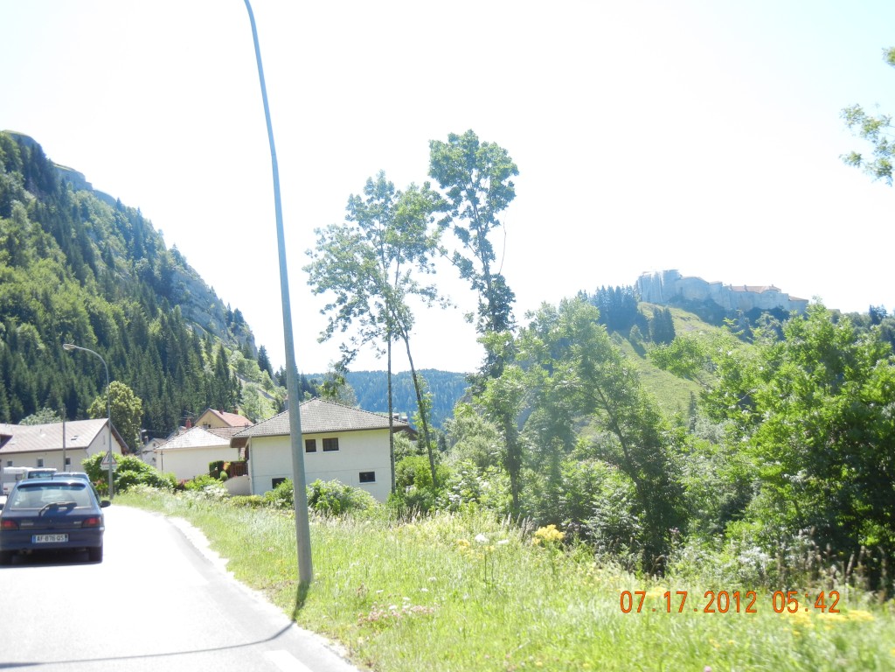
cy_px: 336
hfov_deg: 42.1
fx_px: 1163
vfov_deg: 32.2
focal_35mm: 45
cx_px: 448
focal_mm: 8.1
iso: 160
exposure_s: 1/354
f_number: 3.8
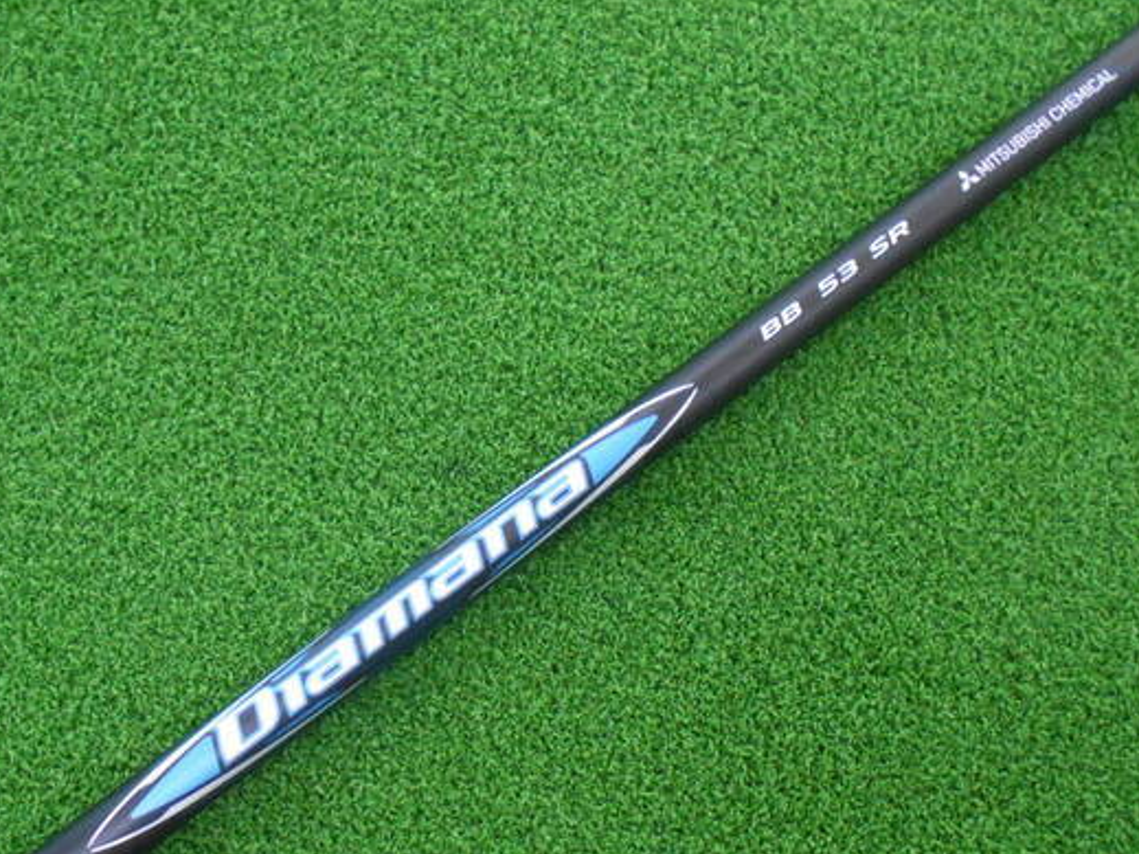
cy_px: 505
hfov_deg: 50.0
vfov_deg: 38.5
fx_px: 1217
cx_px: 500
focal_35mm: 37
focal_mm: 5.1
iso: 800
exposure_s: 1/80
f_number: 3.4
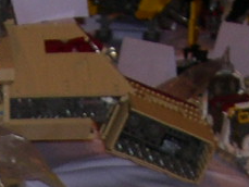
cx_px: 36
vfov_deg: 5.3
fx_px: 1907
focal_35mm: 265
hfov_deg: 7.5
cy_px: 546
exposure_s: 1/60
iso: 100
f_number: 2.8
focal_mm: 8
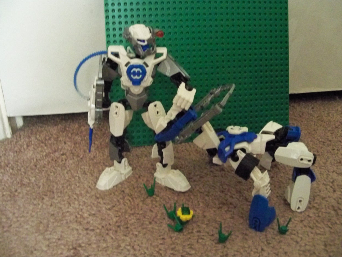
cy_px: 126
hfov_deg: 51.4
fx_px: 356
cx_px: 174
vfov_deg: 39.7
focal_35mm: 36
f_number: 3.5
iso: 1600
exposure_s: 1/8
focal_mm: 6.2
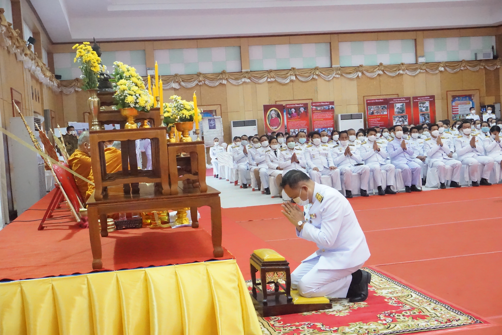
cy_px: 168
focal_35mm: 46
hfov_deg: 42.3
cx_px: 251
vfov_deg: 28.9
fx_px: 648
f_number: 7.1
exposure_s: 1/125
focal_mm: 31
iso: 12800
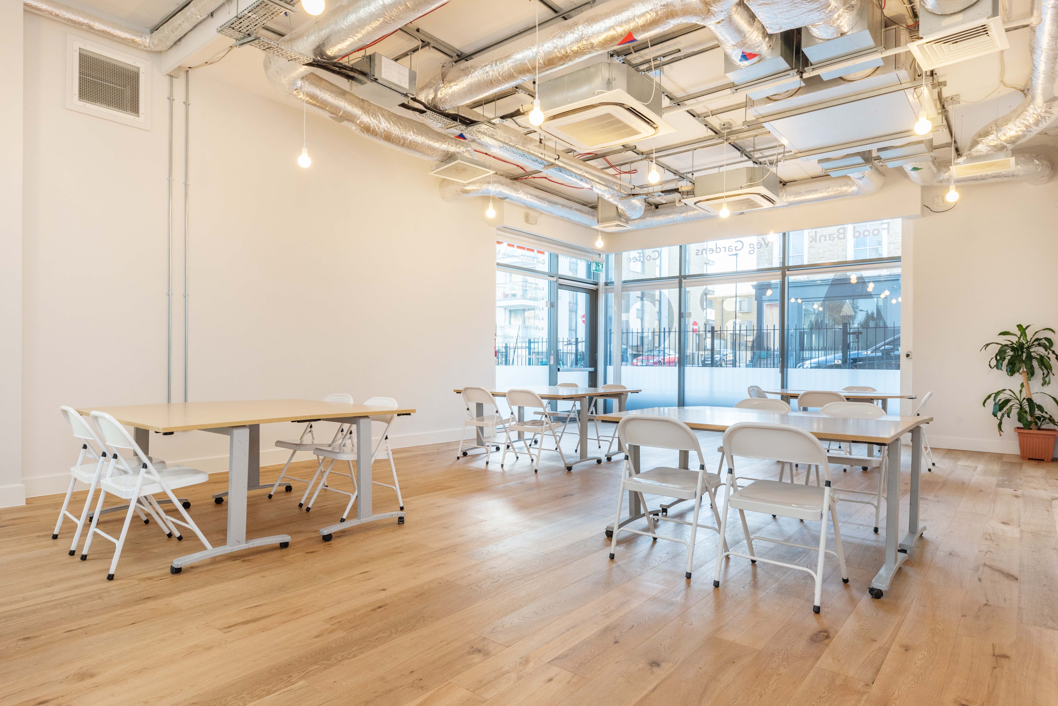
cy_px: 353
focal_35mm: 20
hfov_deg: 84.0
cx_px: 529
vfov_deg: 62.0
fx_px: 588
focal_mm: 20
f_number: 8
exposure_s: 1/60
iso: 400
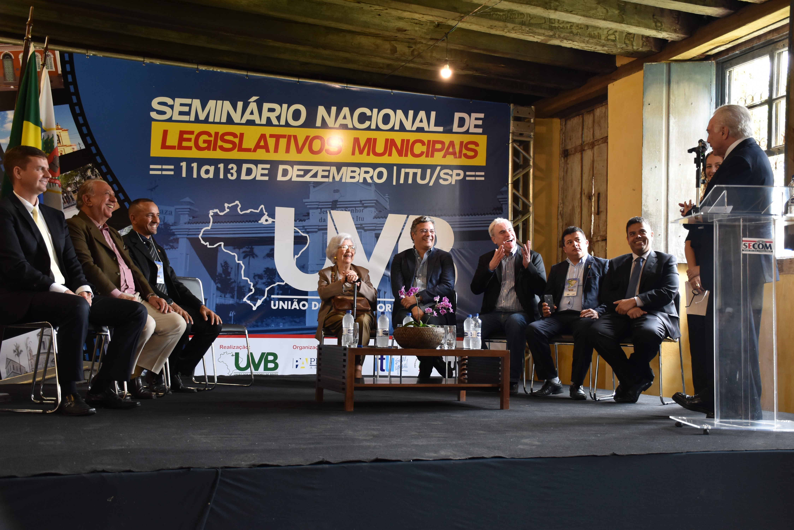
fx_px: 860
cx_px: 397
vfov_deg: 34.2
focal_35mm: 39
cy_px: 265
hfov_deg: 49.5
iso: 800
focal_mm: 26
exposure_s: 1/60
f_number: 3.8
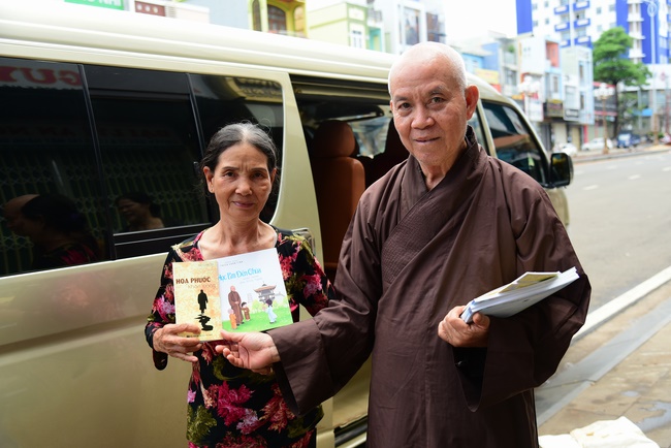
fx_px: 653
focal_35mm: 35
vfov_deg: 37.9
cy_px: 224
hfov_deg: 54.4
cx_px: 336
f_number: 4
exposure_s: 1/500
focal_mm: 35
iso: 320
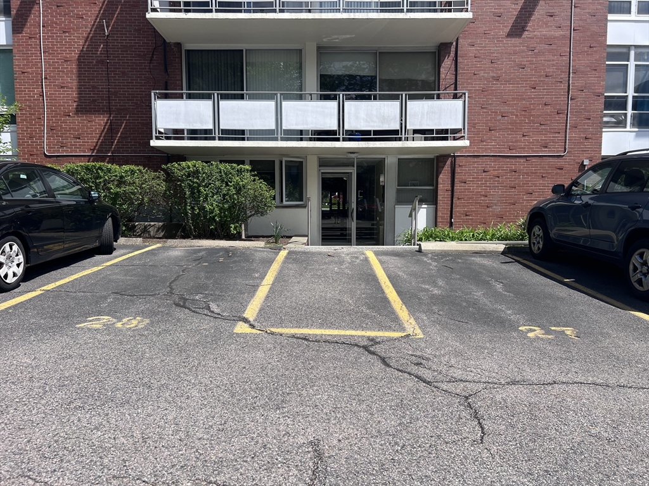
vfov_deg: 53.1
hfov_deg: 67.3
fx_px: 487
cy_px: 243
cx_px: 324
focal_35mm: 26
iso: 50
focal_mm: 5.7
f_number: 1.5
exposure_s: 1/3831
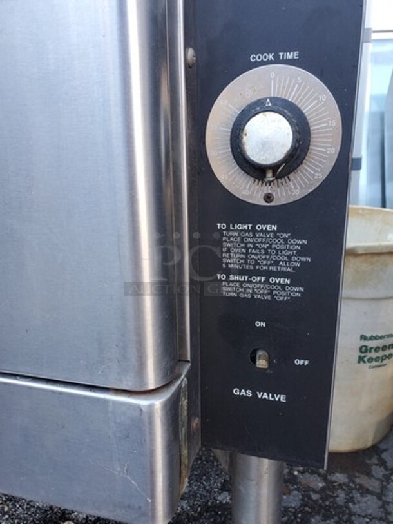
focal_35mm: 26
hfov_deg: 53.1
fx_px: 393
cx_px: 196
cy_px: 262
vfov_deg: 67.3
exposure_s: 1/120
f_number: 2.4
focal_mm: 4.3
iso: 160
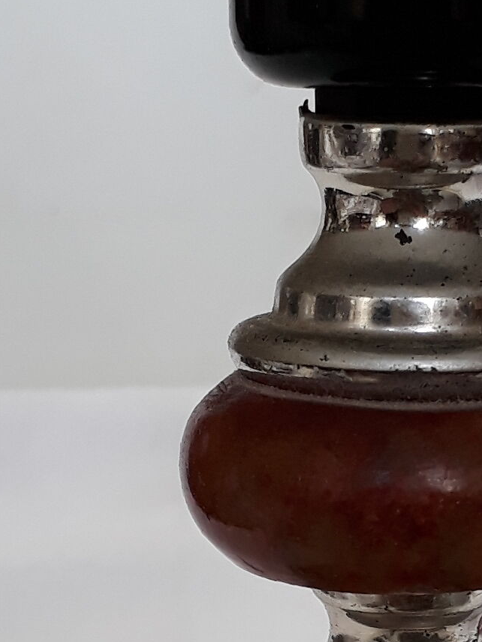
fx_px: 1912
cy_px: 609
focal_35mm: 103
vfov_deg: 18.7
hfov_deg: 14.3
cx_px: 358
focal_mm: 3.6
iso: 50
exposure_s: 1/100
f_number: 1.9
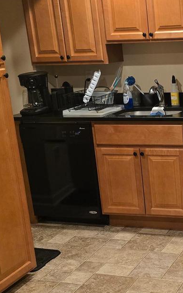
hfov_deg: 19.8
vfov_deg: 33.4
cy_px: 165
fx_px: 487
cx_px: 227
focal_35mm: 61
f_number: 1.7
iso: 800
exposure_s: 1/120
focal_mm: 6.3
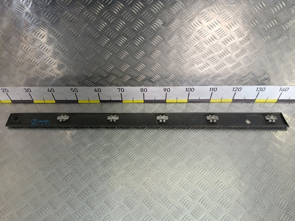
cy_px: 110
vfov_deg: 51.4
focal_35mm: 27
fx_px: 230
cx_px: 148
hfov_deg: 65.3
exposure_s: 1/100
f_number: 1.6
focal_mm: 4.11
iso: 128
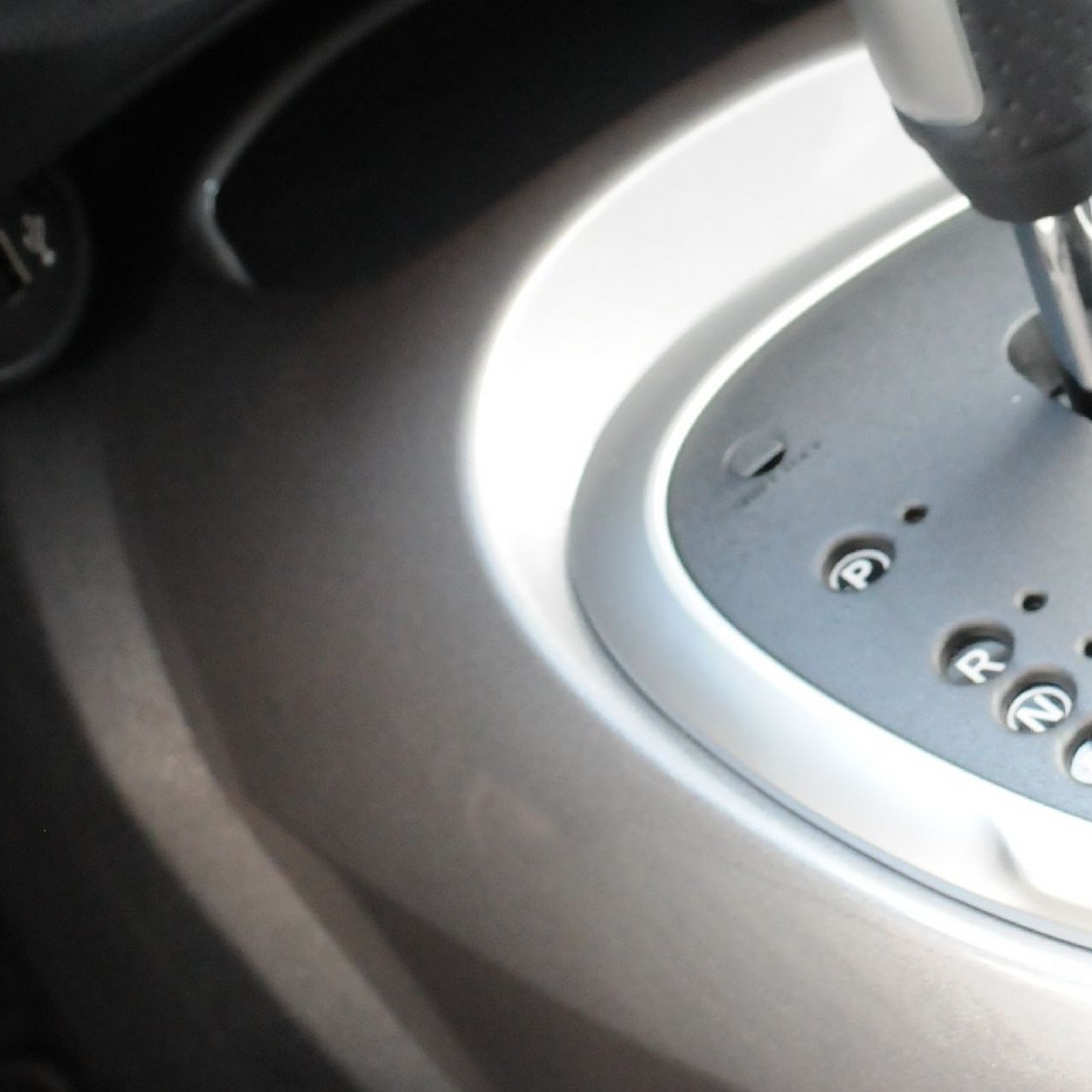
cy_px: 223
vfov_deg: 18.0
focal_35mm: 96
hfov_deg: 17.6
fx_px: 3426
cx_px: 1143
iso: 2000
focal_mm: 28
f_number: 5.6
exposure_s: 1/25
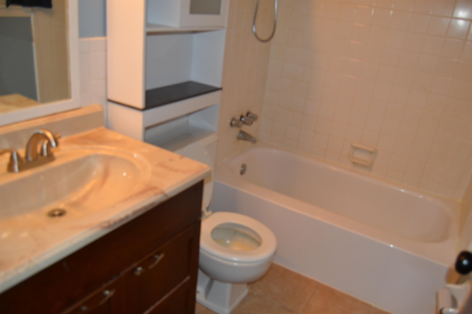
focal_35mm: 27
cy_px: 157
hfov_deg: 67.4
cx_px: 236
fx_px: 354
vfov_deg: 47.9
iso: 900
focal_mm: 18
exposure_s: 1/60
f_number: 3.5
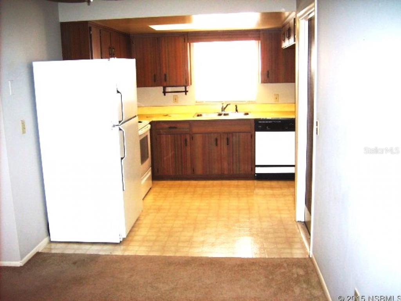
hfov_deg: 52.6
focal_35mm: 35
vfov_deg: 40.7
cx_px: 200
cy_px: 150
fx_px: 406
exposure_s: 1/45
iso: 200
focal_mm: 5.8
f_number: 2.8
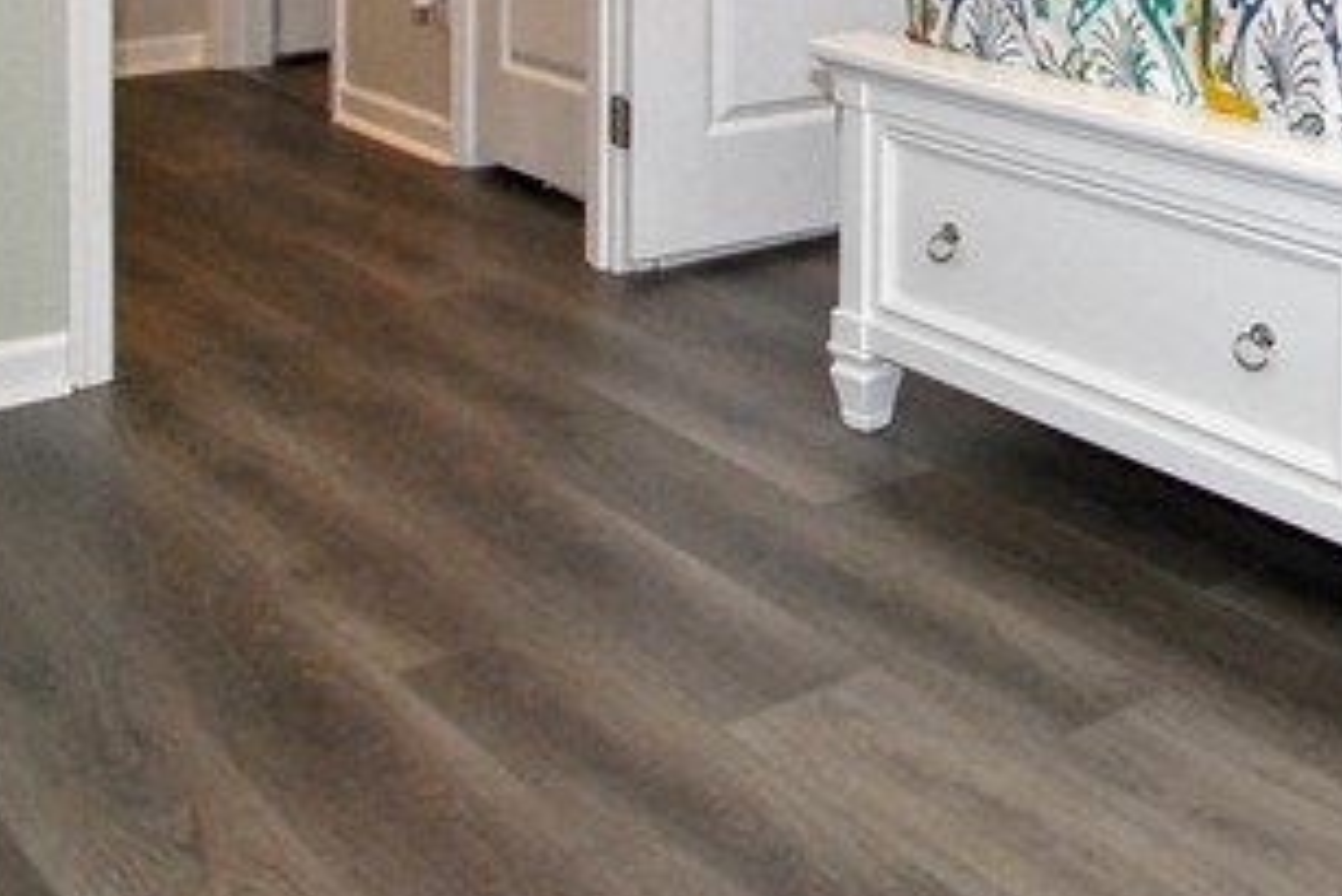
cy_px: -319
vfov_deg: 22.4
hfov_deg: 33.0
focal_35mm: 53
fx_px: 1977
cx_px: 1462
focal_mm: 10
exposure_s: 1/60
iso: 1600
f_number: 7.1
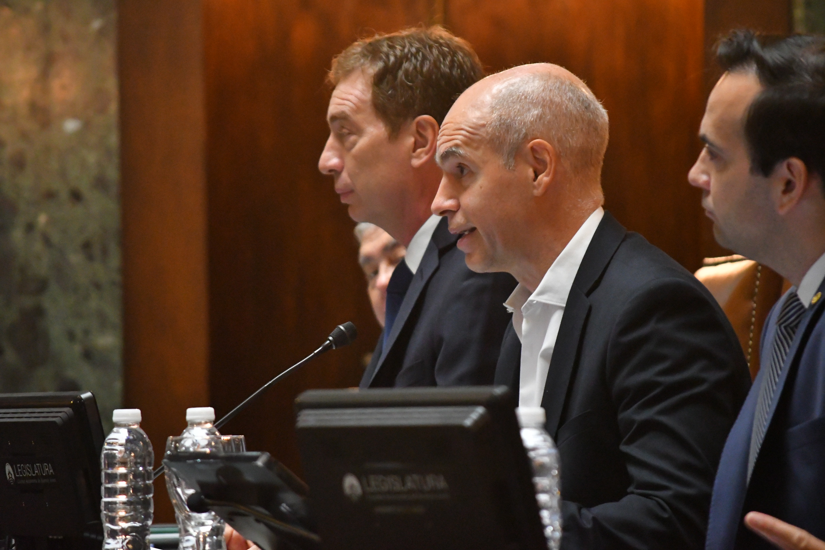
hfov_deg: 8.6
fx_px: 5500
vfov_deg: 5.7
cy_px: 275
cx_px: 412
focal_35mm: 240
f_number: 5.6
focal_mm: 160
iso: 8000
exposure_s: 1/200
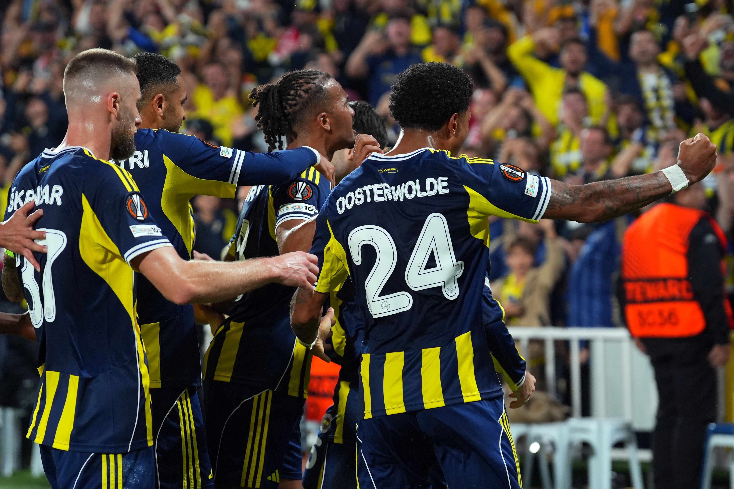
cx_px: 367
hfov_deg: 11.2
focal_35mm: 183
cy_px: 244
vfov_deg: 7.5
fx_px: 3731
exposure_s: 1/1600
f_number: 2.8
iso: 2000
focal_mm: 122
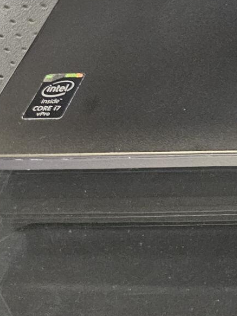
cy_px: -311
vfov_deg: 15.6
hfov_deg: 12.7
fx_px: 922
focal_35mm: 101
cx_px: 478
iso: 640
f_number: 1.8
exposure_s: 1/50
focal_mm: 5.4
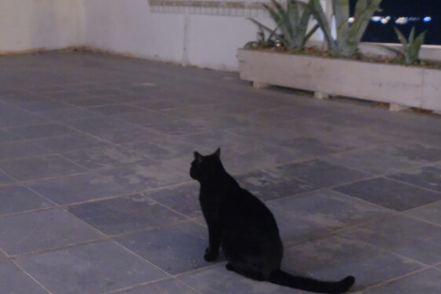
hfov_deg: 36.5
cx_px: 143
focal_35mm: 54
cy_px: 159
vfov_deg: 25.0
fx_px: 661
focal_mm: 24
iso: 12800
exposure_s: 1/4
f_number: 4
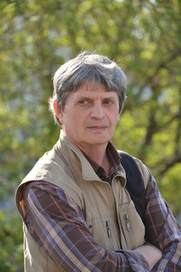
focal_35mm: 125
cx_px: 90
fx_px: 943
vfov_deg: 16.4
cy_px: 136
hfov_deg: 11.0
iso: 500
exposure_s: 1/500
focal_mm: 125
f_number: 5.6
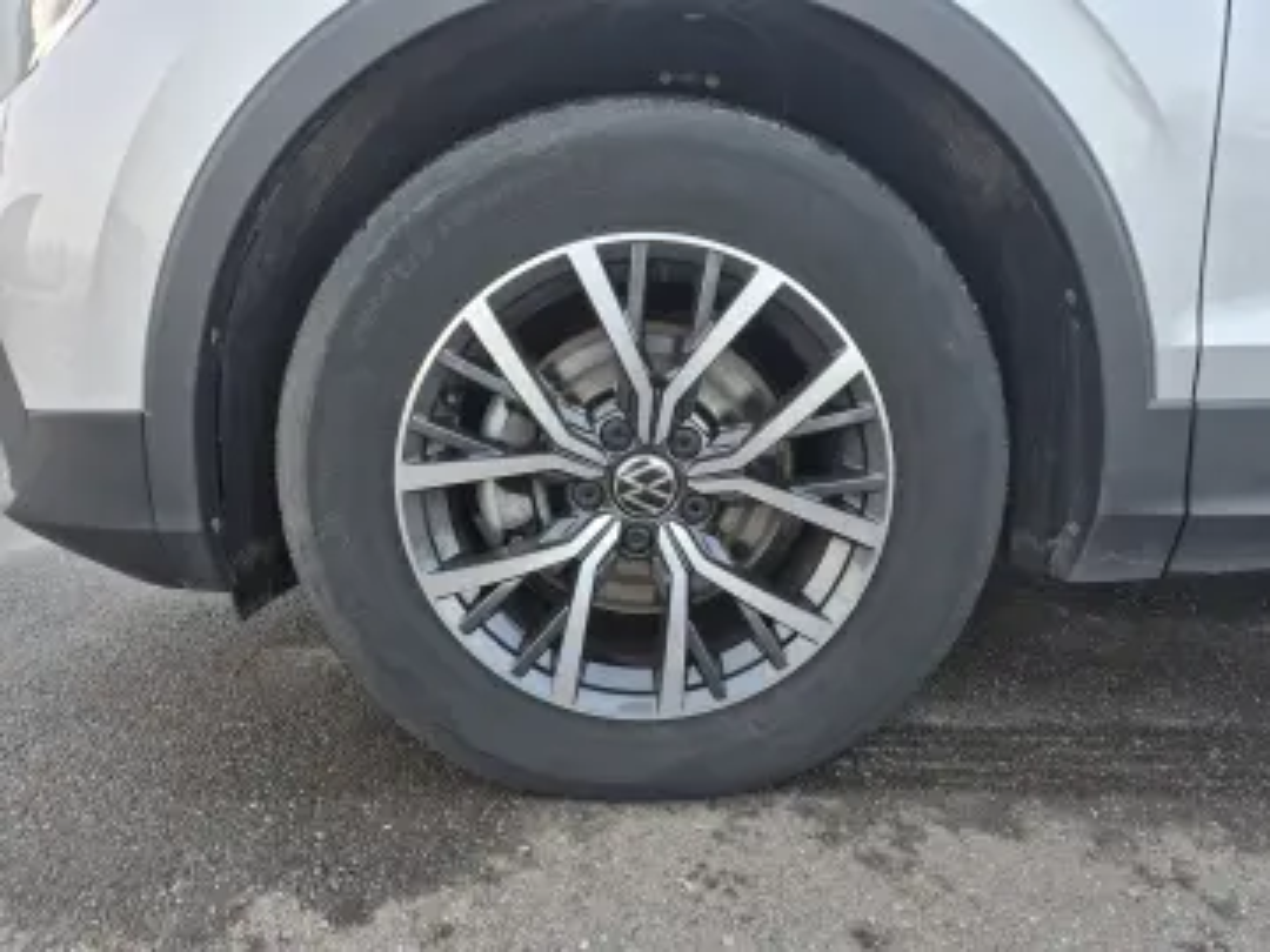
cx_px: 635
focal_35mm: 23
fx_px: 844
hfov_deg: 73.9
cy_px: 476
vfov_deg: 58.9
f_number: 1.8
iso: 100
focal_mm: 5.4
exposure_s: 1/180
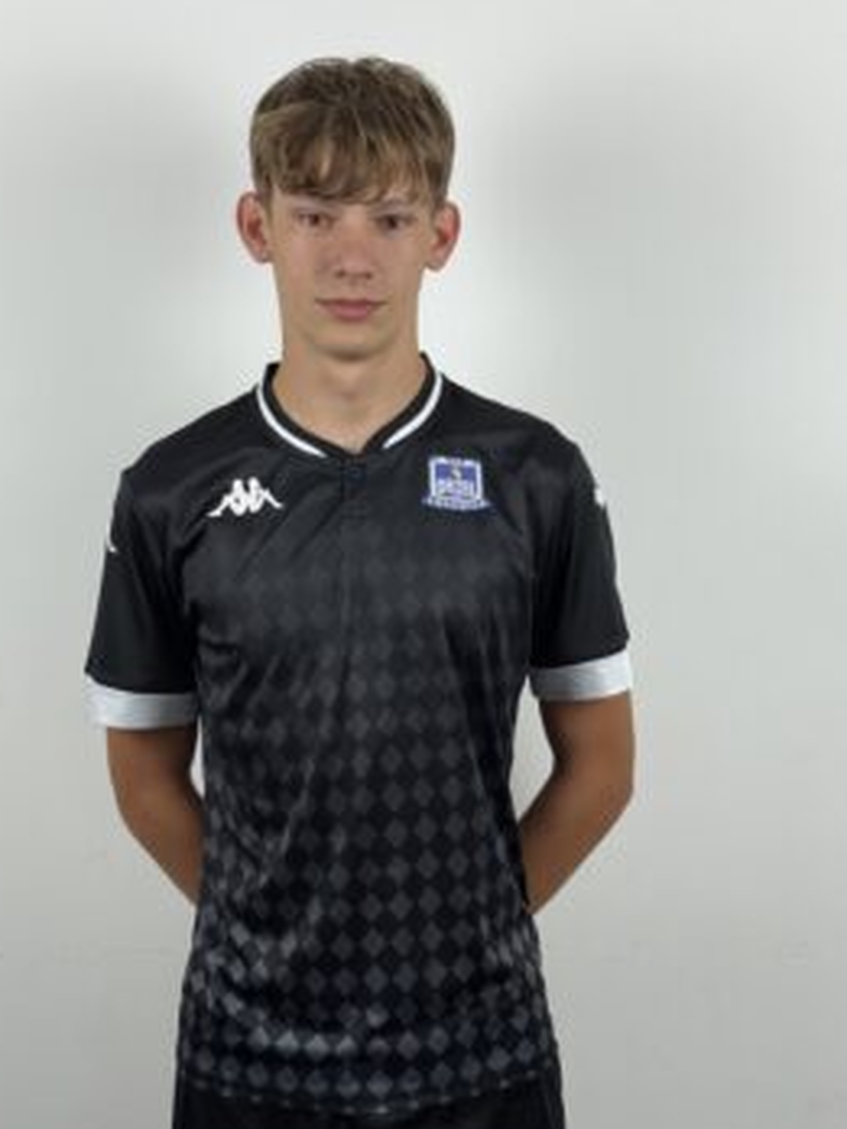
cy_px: 650
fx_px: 1860
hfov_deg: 25.6
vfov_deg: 33.7
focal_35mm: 57
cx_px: 350
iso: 80
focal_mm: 6.76
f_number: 1.78
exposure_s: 1/100
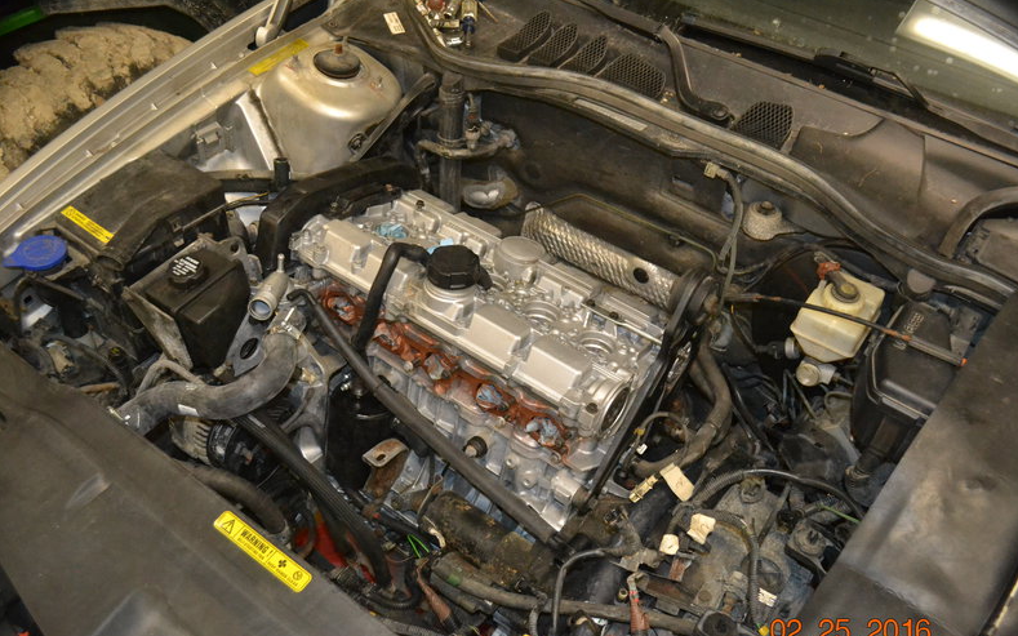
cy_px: 339
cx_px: 515
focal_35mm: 31
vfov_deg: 40.6
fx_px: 860
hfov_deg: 61.2
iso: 3200
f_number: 3.8
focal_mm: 20
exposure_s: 1/60
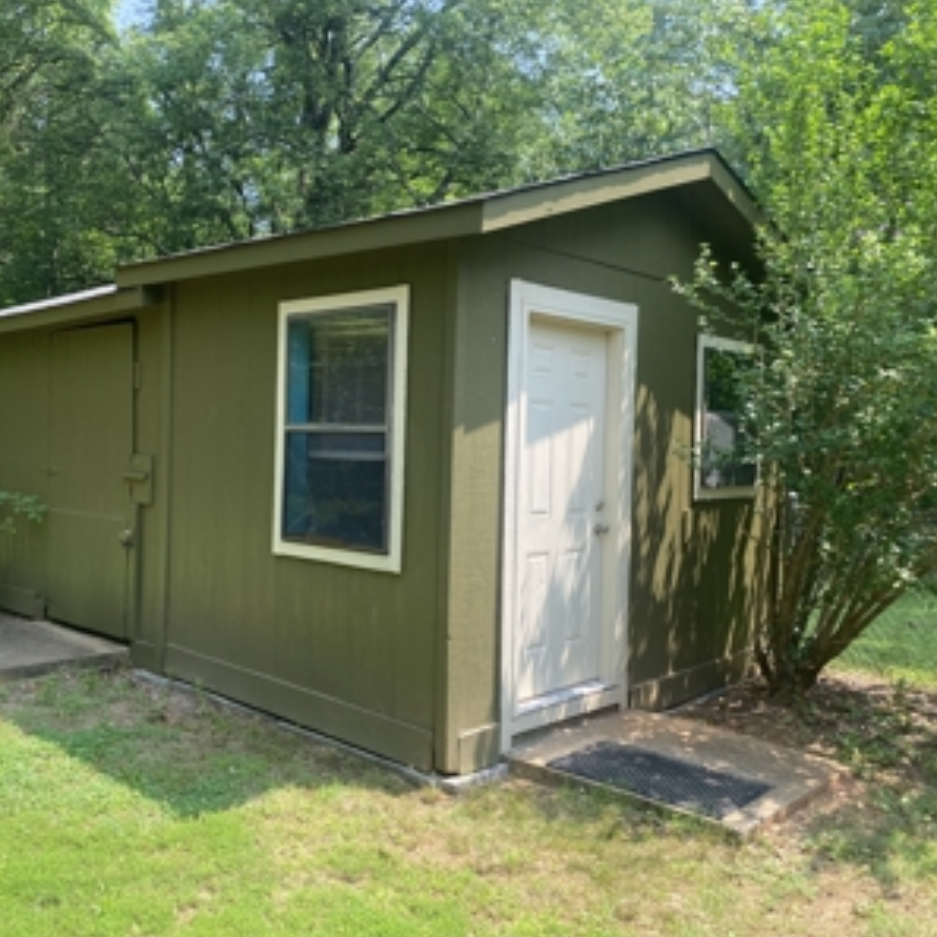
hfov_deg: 52.3
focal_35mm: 31
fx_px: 949
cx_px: 394
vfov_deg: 52.5
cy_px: 470
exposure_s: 1/502
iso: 32
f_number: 1.8
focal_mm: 4.25
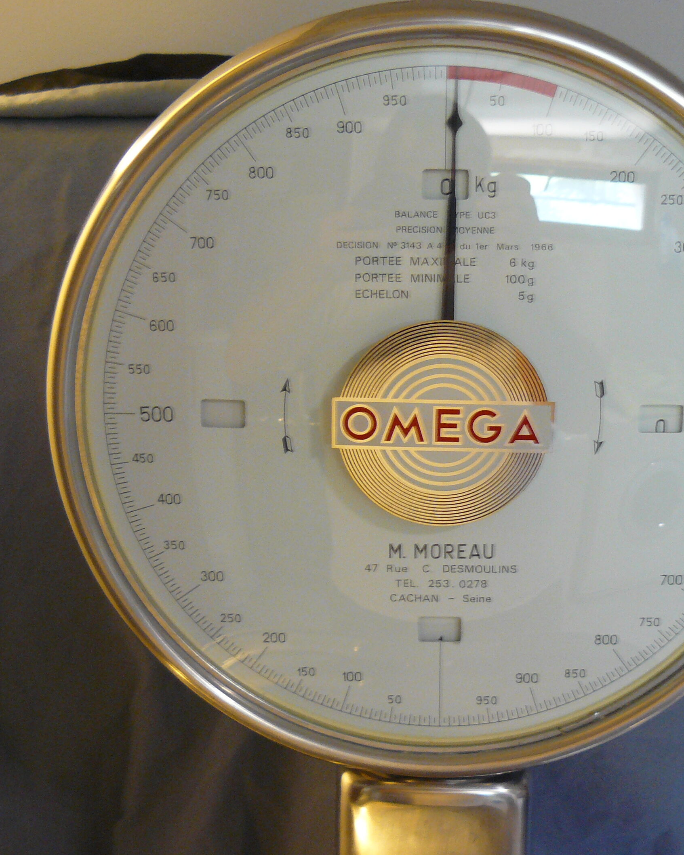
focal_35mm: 51
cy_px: 442
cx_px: 443
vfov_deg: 36.7
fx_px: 1291
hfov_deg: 29.5
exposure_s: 1/6
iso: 200
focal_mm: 6
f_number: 2.8
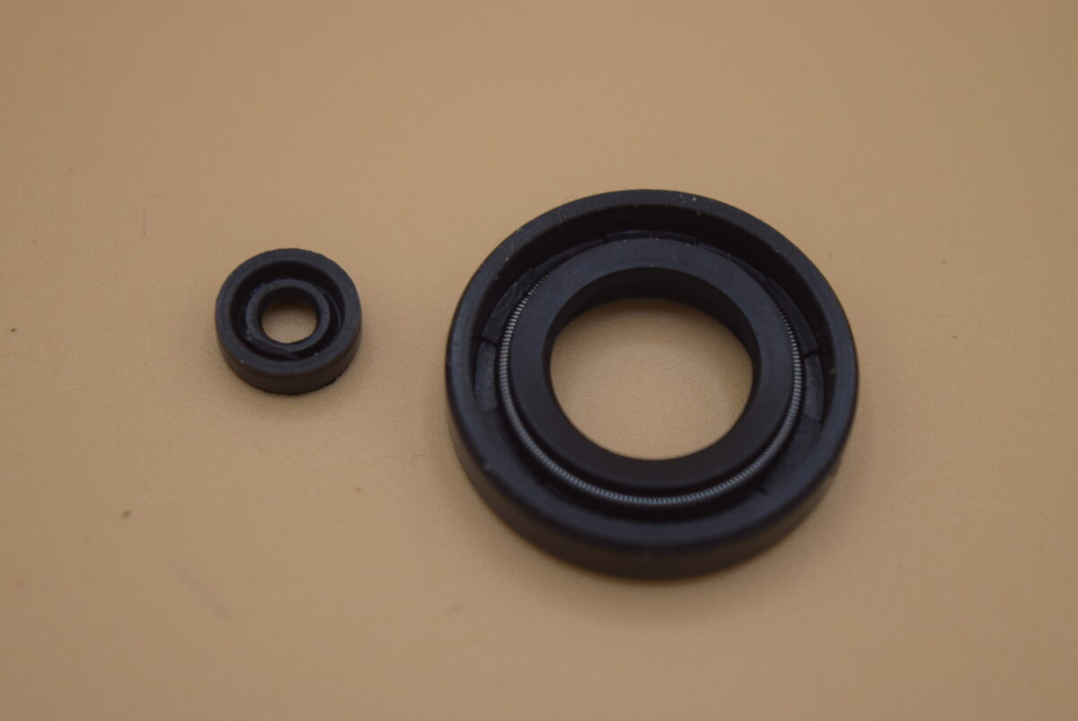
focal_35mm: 82
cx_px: 539
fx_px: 2472
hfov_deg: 24.6
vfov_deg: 16.6
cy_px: 360
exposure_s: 1/90
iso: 200
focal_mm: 55
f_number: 5.6
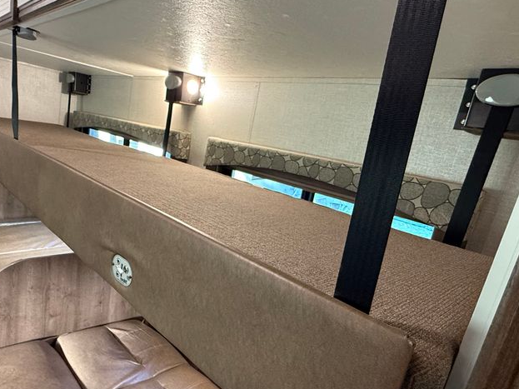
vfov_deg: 58.6
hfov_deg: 73.6
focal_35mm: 23
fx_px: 345
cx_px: 227
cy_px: 222
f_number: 2.2
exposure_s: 1/46
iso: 500
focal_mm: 2.22
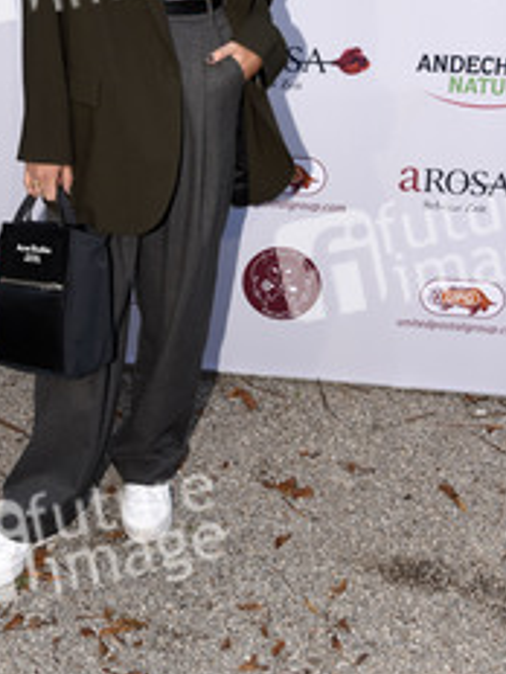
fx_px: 1130
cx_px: 160
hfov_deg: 25.1
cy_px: 107
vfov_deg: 32.1
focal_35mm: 58
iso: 640
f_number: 6.3
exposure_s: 1/125
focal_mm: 35
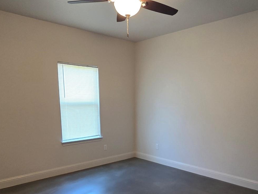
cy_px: 141
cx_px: 139
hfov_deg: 65.2
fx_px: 201
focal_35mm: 27
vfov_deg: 49.7
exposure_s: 1/60
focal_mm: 2.2
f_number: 2.2
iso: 640
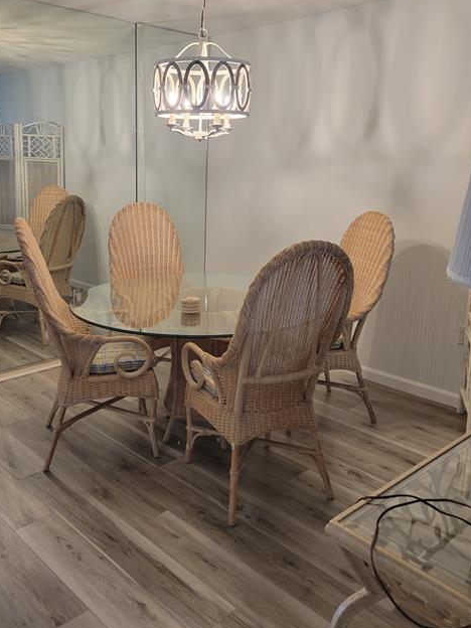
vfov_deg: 56.7
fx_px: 581
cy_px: 279
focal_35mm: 32
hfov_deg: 44.0
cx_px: 202
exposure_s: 1/60
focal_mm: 5.4
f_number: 1.8
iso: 200
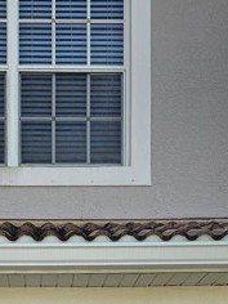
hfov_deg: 19.4
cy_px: 401
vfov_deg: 23.0
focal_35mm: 75
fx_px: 659
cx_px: 32
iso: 20
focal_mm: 6.3
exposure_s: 1/1120
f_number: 1.7
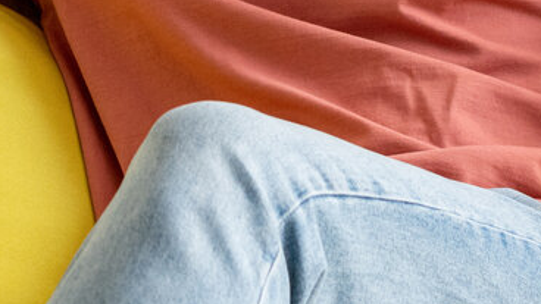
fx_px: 3758
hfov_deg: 8.2
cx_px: -38
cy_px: -551
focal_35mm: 262
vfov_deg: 4.5
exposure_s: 1/250
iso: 400
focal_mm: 50
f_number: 5.6
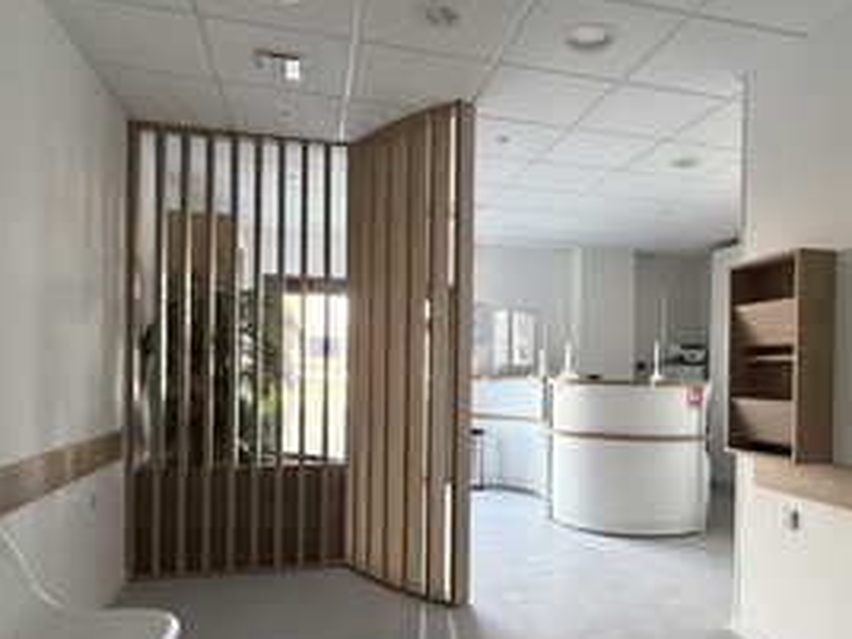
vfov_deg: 51.1
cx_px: 509
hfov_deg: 64.8
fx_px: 665
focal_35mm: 27
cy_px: 380
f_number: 2.2
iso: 320
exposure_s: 1/66
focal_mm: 2.22
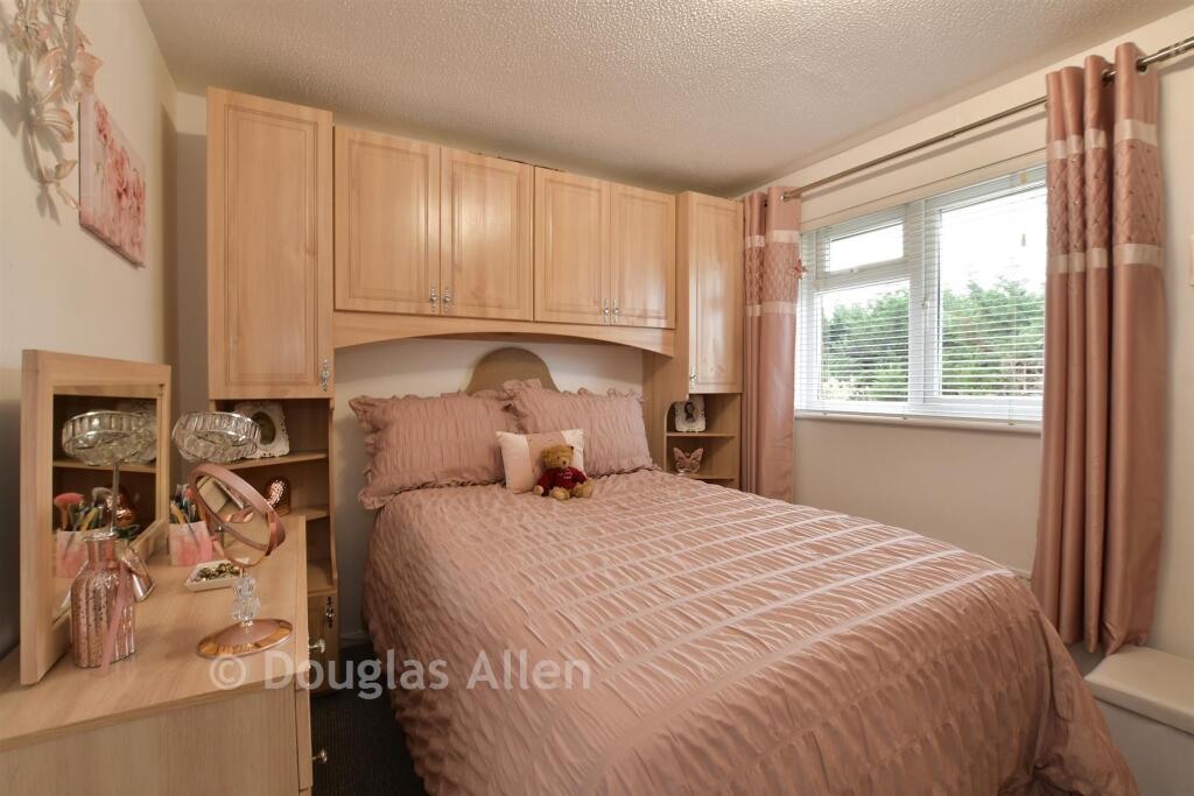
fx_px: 498
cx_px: 597
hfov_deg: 100.4
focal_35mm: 15
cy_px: 398
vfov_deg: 77.3
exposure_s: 1/5
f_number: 8
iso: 100
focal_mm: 10
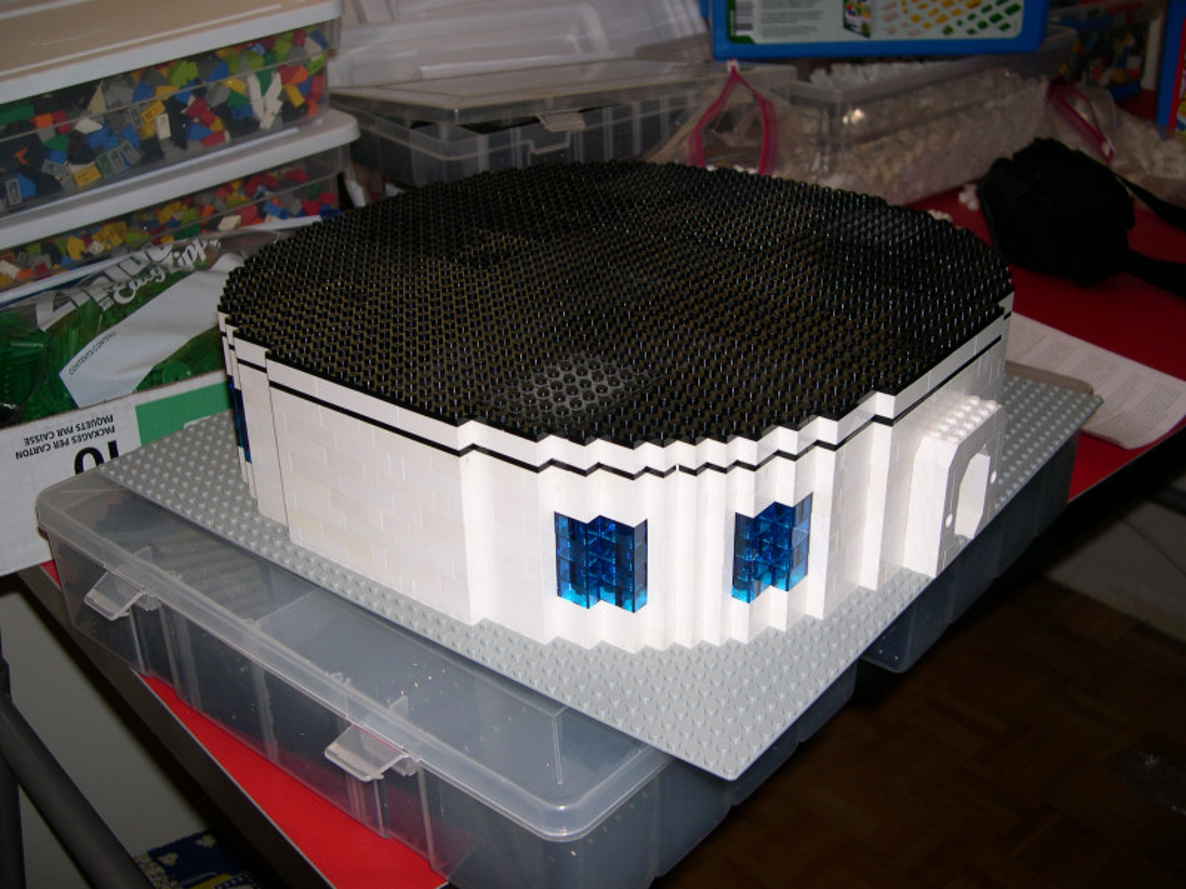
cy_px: 444
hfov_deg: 49.0
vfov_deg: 37.7
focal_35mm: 38
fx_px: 1302
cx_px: 593
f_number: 2.8
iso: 100
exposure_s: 1/60
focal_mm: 8
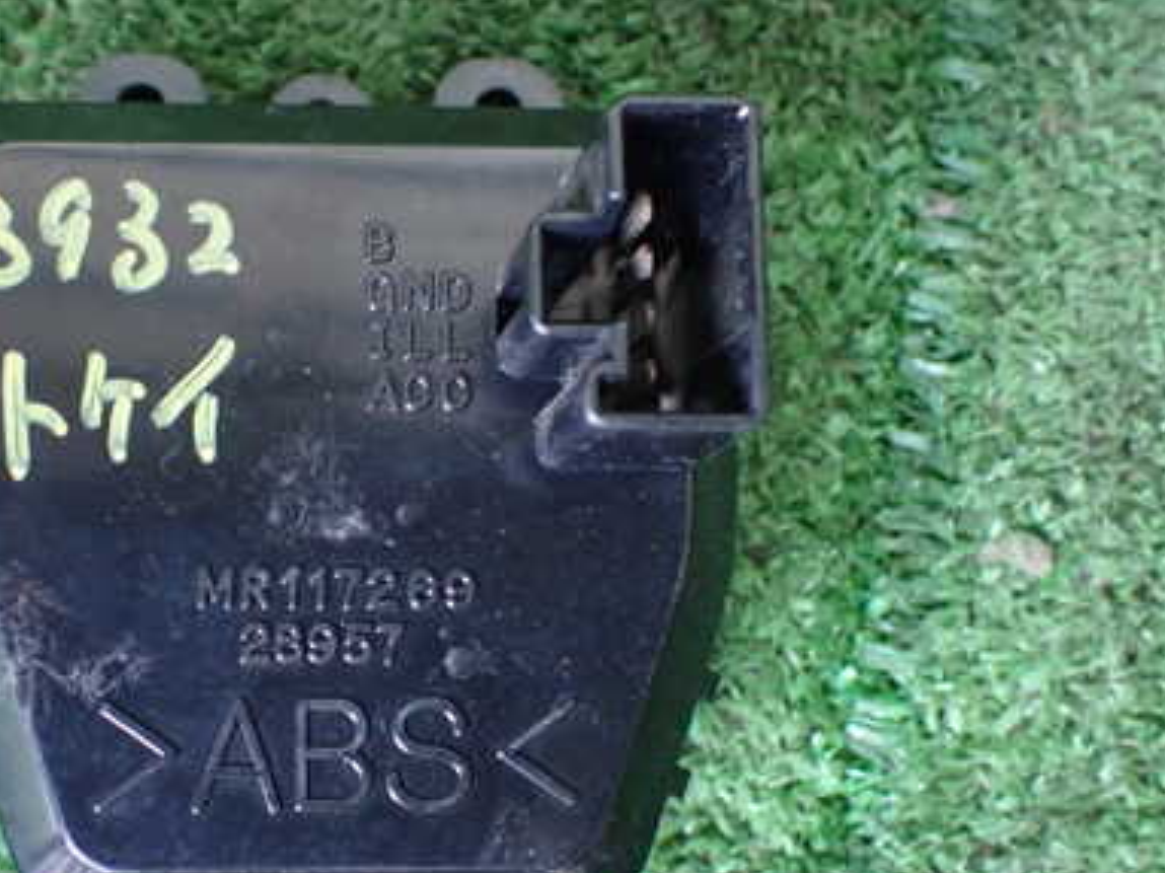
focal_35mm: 47
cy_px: 508
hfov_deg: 39.7
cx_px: 347
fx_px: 1581
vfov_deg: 30.8
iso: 800
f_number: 2.3
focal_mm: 5.4
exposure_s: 1/50
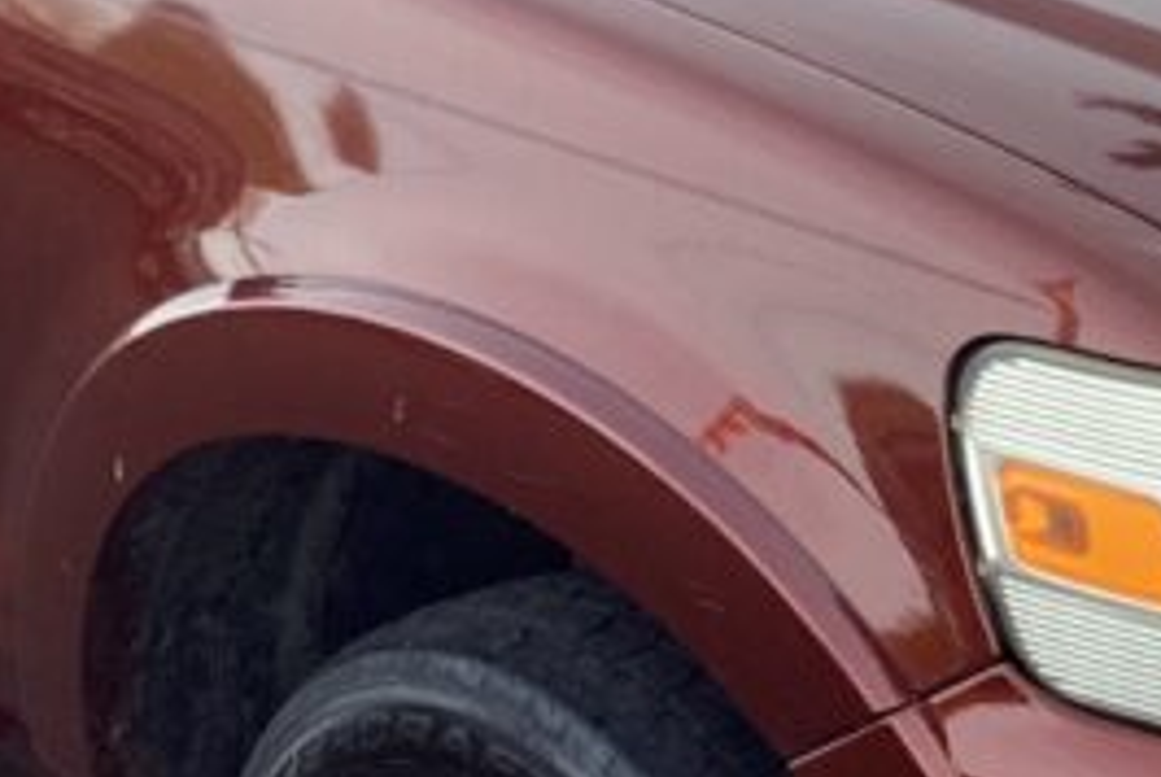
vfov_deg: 11.1
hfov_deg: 16.5
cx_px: 655
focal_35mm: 124
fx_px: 4003
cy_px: 192
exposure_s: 1/153
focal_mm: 3.3
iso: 25
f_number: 2.4
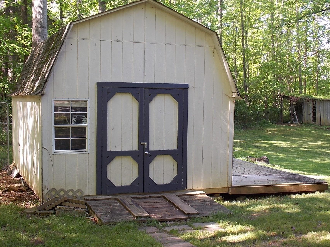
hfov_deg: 38.9
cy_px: 131
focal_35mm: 49
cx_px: 161
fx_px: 467
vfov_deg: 29.7
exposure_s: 1/40
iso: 80
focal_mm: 7.3
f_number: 3.6
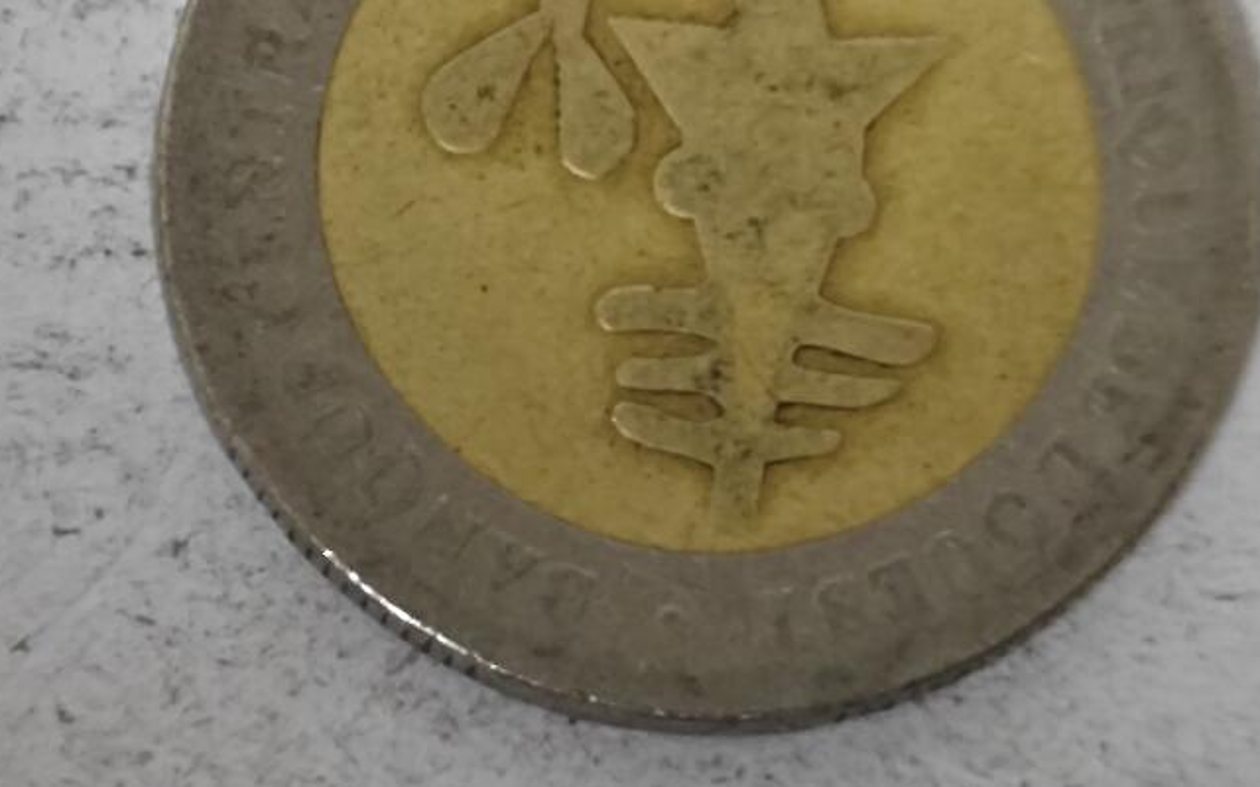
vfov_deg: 7.5
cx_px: 829
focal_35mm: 174
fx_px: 5975
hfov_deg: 12.0
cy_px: 211
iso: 640
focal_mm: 8.7
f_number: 1.9
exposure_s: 1/41.6
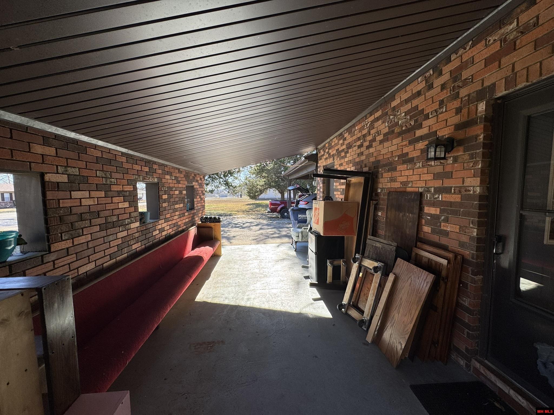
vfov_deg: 85.7
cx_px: 277
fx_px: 224
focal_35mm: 14
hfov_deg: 102.1
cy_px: 208
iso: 40
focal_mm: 2.22
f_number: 2.2
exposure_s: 1/354
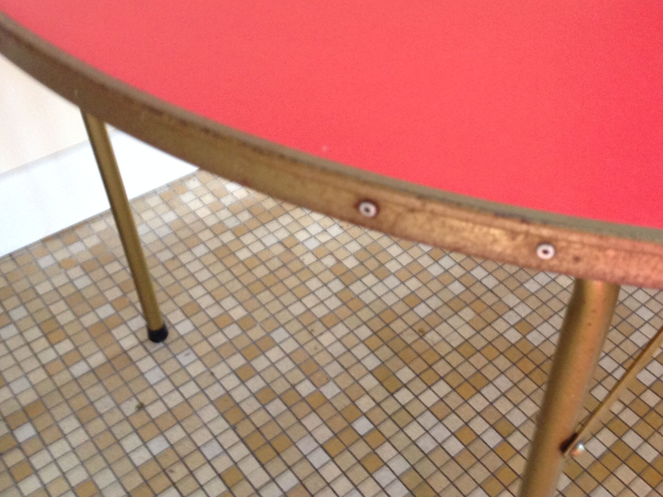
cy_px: 180
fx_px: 881
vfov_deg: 31.4
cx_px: 413
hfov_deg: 41.0
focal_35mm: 46
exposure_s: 1/15
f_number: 2.4
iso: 160
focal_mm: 4.28
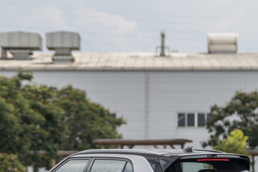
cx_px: 123
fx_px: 2222
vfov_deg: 4.4
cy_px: 163
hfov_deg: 6.6
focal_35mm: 310
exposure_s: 1/500
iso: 100
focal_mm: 137
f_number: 3.5
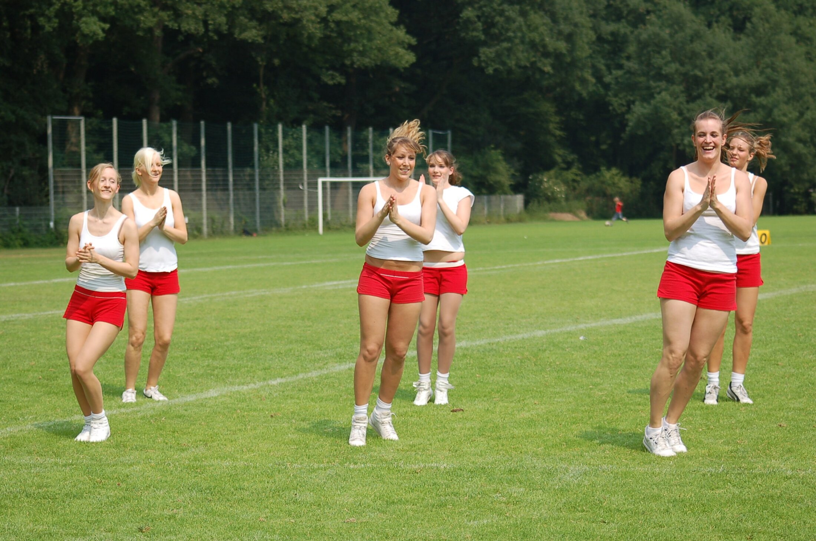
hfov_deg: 19.5
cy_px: 270
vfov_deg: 13.0
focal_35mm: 105
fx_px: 2375
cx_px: 408
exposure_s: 1/1250
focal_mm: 70
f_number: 4.5
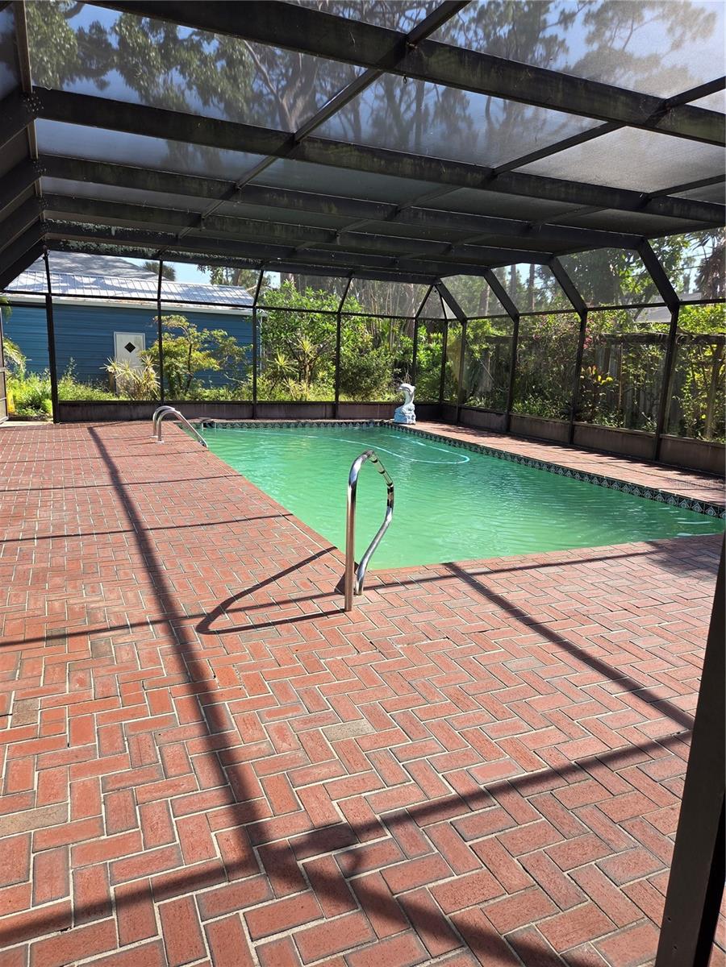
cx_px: 363
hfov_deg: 58.9
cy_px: 484
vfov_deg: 73.9
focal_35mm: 23
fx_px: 643
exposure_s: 1/984
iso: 80
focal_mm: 5.4
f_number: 1.8
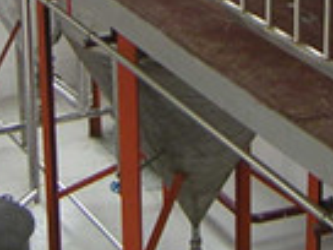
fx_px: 1308
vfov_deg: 10.5
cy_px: -141
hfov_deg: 14.5
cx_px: 127
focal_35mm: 136
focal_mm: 4.8
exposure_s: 1/90
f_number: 2.8
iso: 64
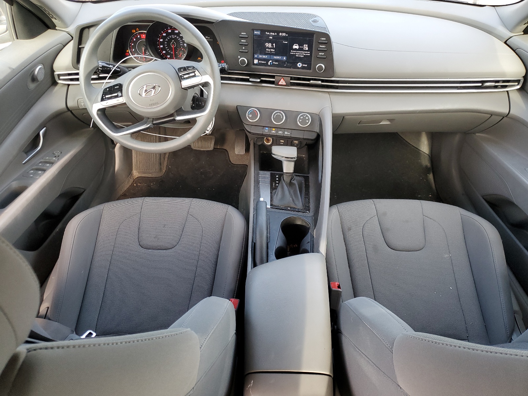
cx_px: 264
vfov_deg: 53.1
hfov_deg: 67.3
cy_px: 198
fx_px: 397
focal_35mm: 26
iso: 87
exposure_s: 1/120
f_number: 1.5
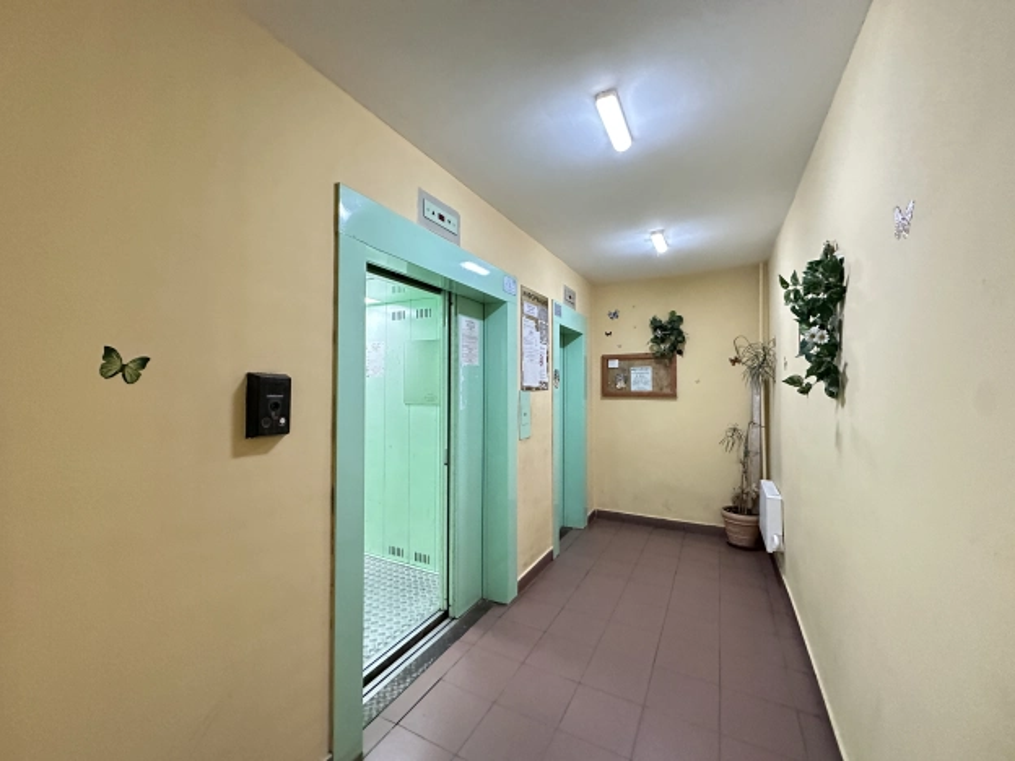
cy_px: 380
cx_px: 508
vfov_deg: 85.7
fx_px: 411
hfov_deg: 102.1
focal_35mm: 14
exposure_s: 1/50
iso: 1000
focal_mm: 2.22
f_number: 2.2
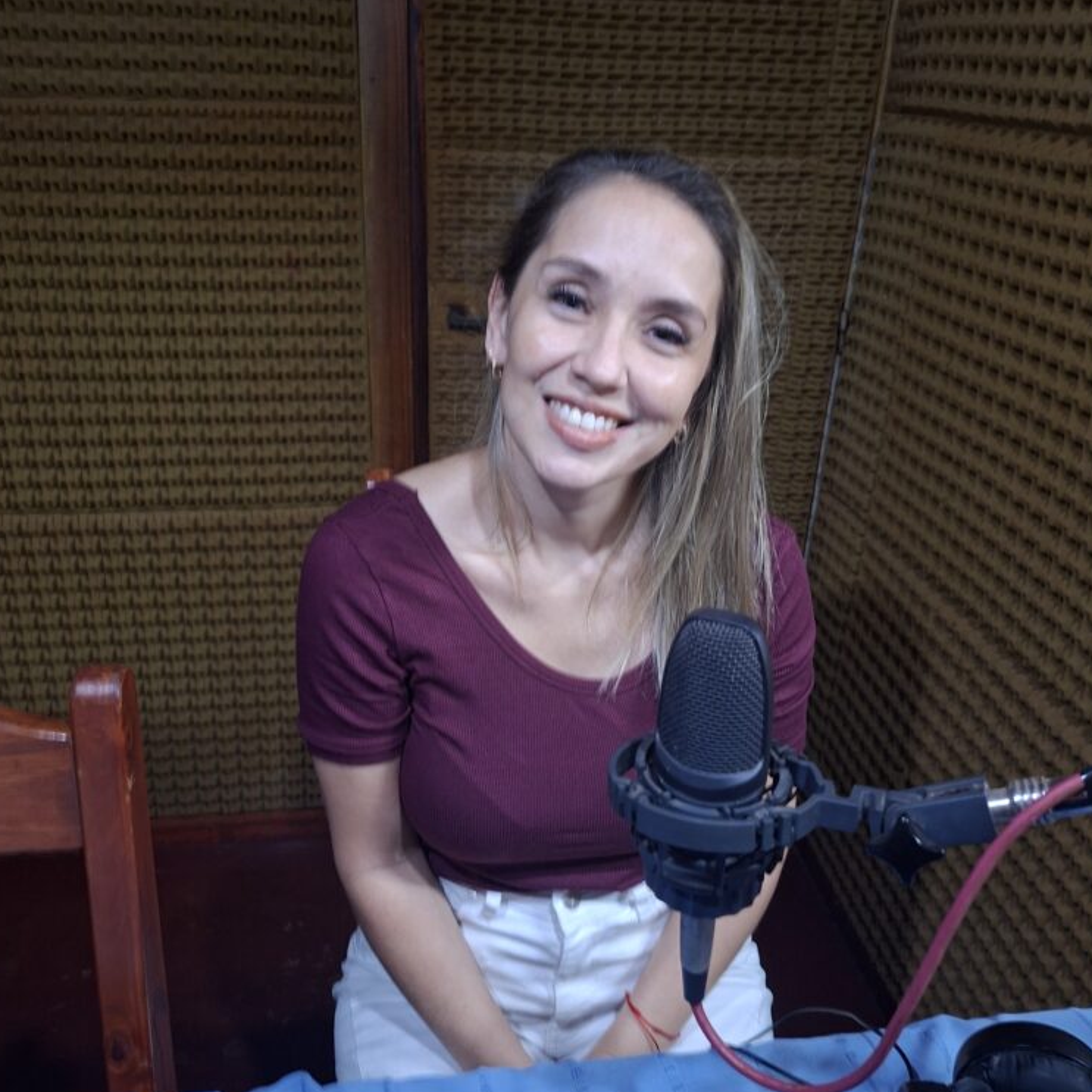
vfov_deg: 57.3
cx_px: 547
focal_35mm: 28
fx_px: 999
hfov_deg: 57.3
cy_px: 573
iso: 400
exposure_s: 1/24
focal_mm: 5.54
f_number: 1.8
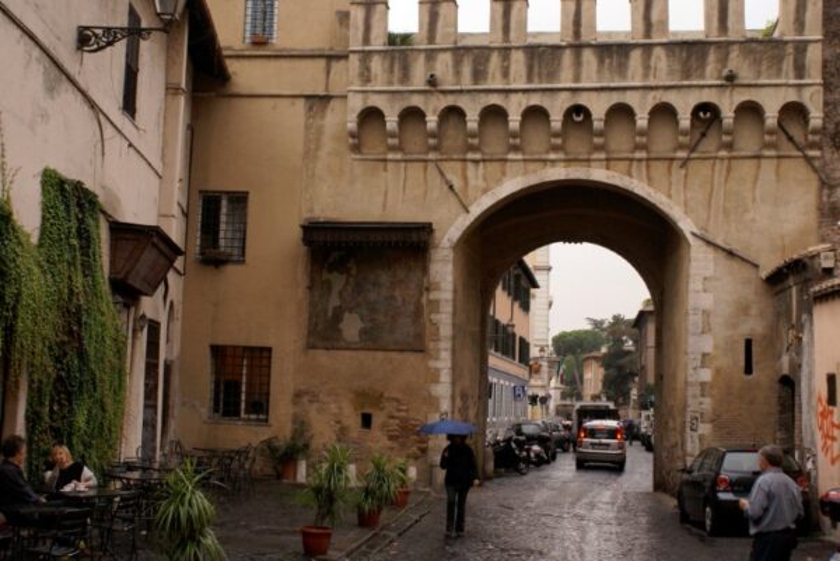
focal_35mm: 45
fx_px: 1051
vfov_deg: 29.9
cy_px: 280
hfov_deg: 43.6
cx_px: 420
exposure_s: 1/80
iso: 100
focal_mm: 30
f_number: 7.1
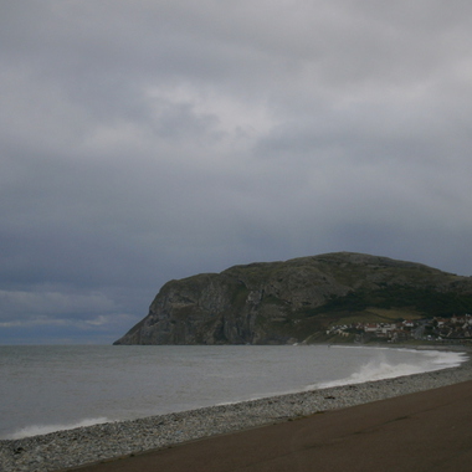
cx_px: 286
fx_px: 1342
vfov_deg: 19.9
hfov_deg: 19.9
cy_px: 237
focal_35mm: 87
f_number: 12
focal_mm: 13
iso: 80
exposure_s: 1/160
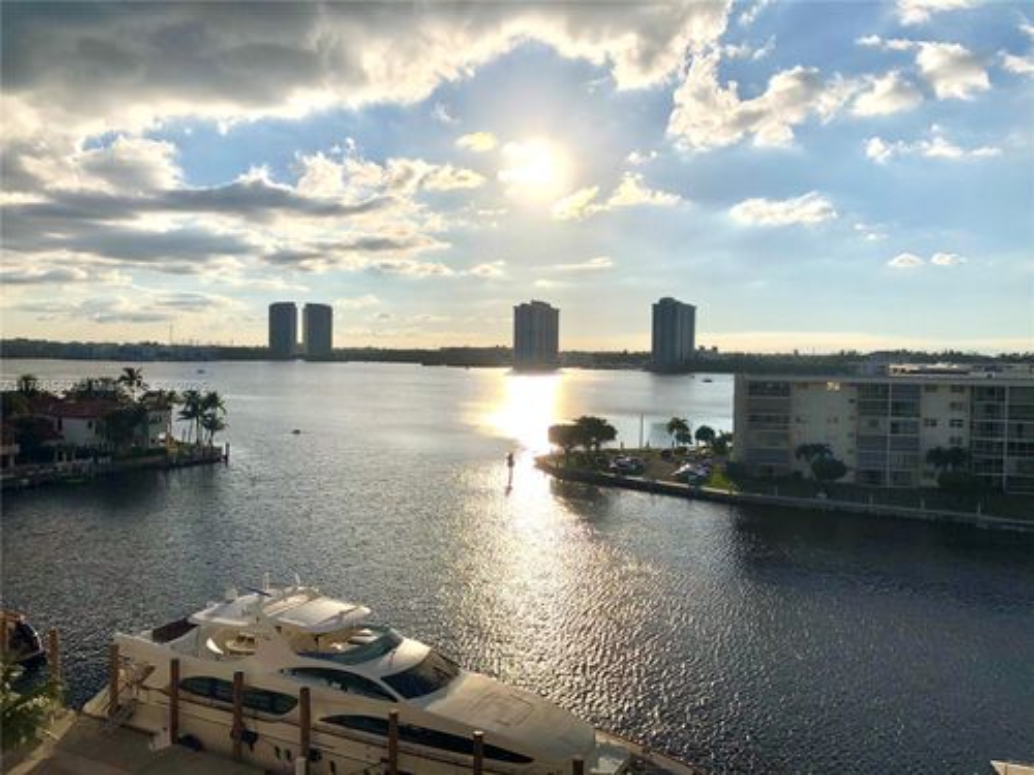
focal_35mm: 28
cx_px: 517
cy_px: 388
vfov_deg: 49.7
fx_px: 836
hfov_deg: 63.4
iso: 25
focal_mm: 3.99
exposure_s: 1/16393
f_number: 1.8
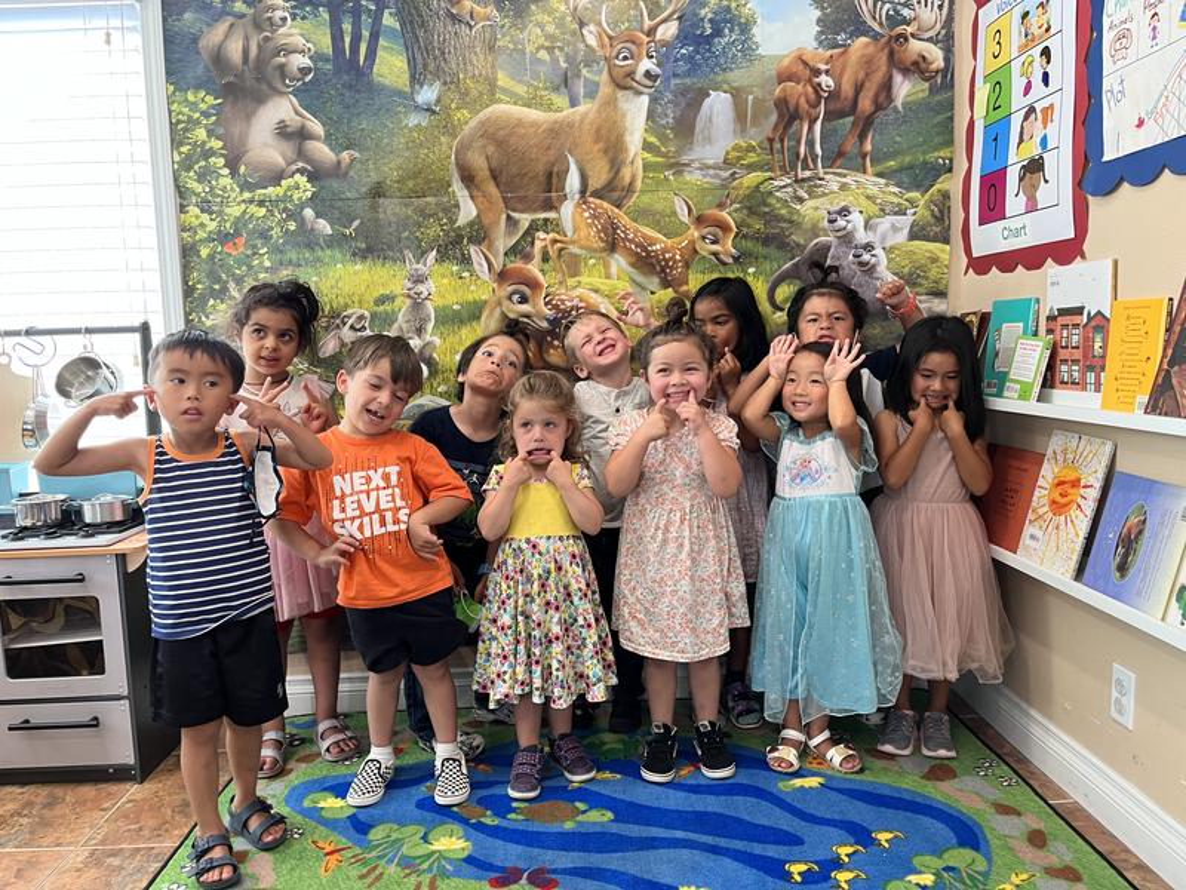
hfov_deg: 67.3
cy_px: 445
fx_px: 891
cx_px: 593
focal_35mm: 26
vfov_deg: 53.1
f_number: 1.6
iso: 125
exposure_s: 1/60
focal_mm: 5.1
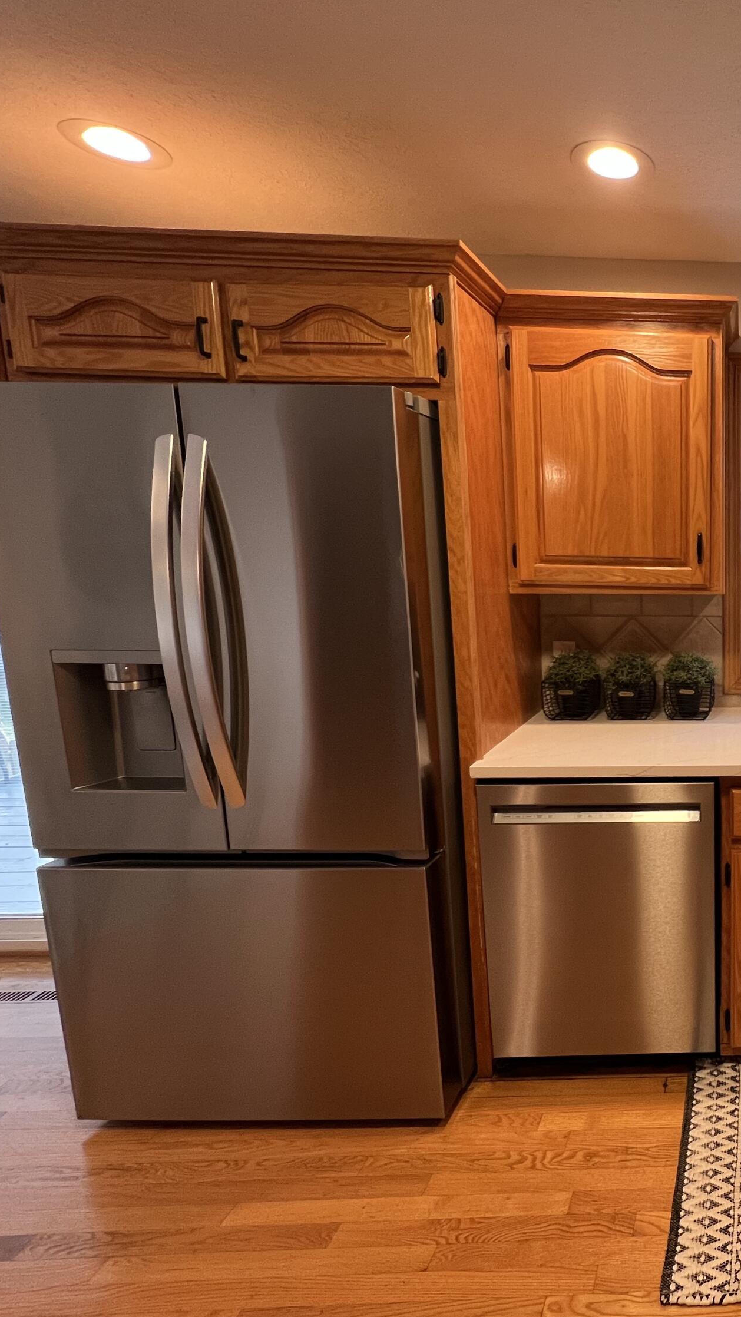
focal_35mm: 19
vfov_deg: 89.6
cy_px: 659
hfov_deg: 46.1
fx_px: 664
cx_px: 783
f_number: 1.8
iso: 160
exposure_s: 1/120
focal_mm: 1.57
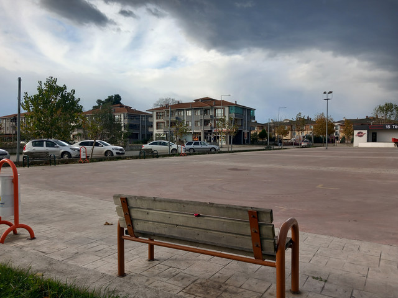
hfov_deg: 65.3
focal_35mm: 27
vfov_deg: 51.4
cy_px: 149
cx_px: 199
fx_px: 310
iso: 20
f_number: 1.8
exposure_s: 1/179
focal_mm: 4
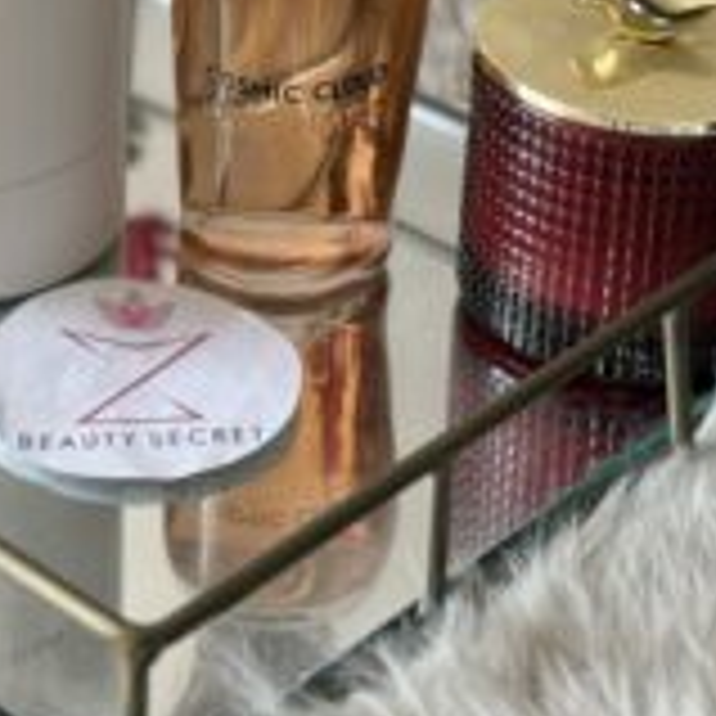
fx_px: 2808
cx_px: 104
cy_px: 23
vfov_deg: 14.3
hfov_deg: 14.4
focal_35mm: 120
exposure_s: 1/129
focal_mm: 6.76
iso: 100
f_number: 1.78
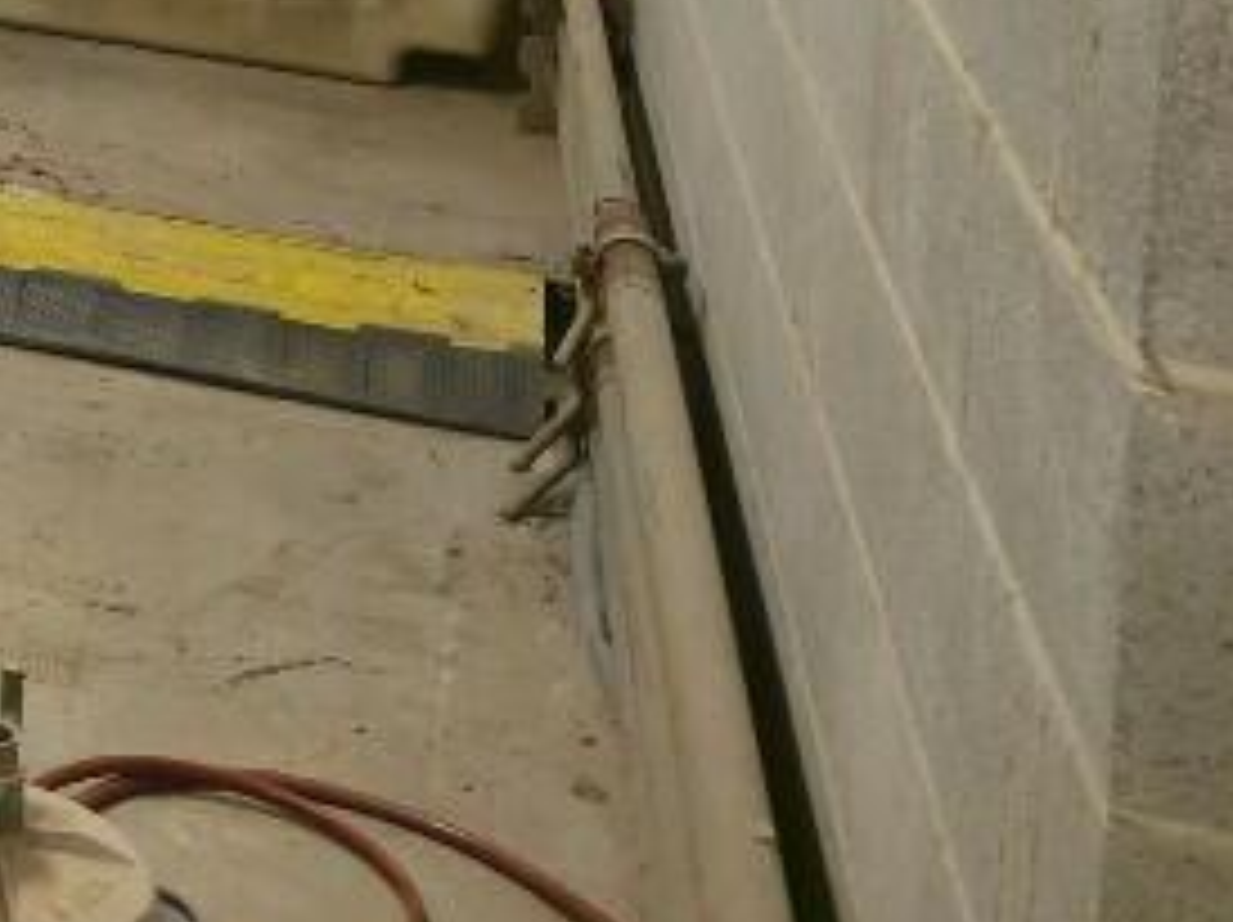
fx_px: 3061
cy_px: -684
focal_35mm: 86
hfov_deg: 18.6
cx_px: -873
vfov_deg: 15.1
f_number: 1.7
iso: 320
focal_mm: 6.3
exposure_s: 1/100
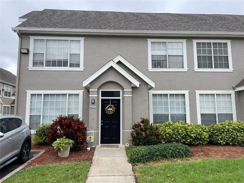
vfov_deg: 53.1
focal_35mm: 26
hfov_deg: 67.3
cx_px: 122
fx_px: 183
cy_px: 92
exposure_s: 1/1575
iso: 32
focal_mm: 4.2
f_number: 1.6
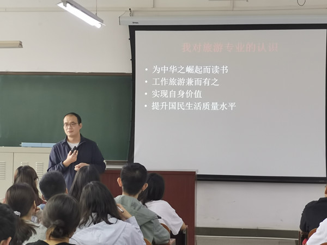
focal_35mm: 87
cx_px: 164
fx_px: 822
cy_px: 122
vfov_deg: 17.0
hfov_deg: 22.5
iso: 200
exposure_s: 1/33.3
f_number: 2.4
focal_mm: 7.48
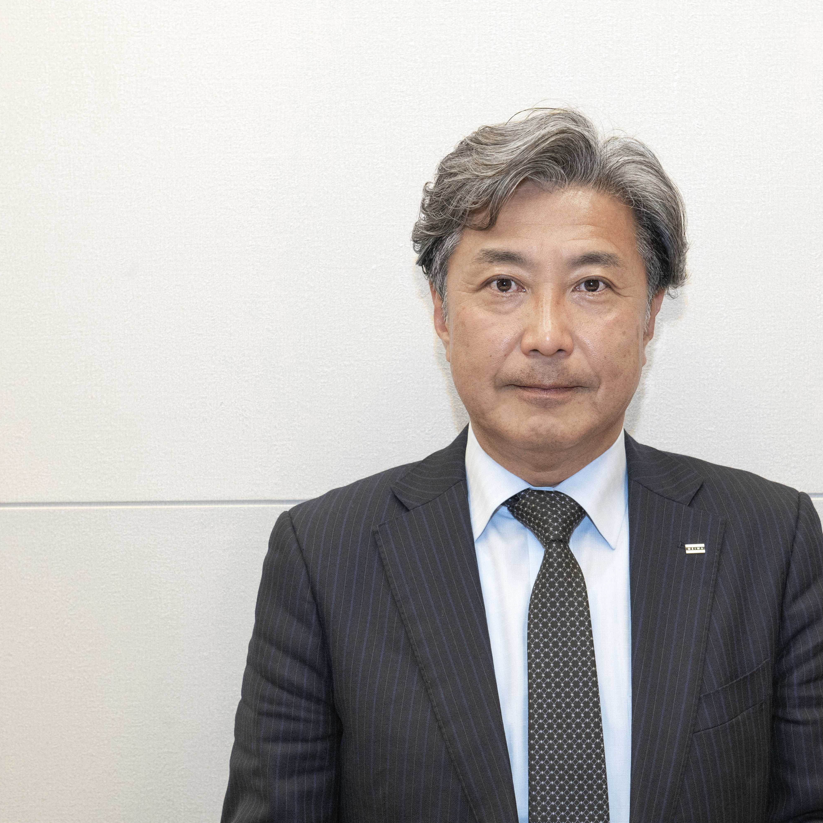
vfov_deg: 24.3
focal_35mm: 71
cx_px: 548
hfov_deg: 24.2
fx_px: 1910
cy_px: 411
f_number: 8
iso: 3200
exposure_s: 1/125
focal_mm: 55
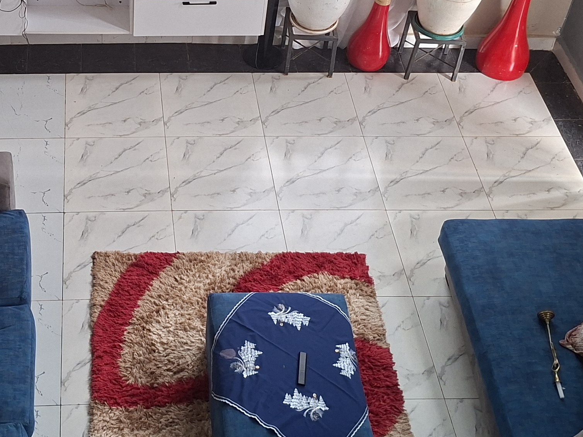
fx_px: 1027
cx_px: 130
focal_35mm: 61
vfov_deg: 23.7
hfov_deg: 31.0
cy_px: 95
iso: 200
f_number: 1.8
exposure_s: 1/50
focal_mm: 5.54
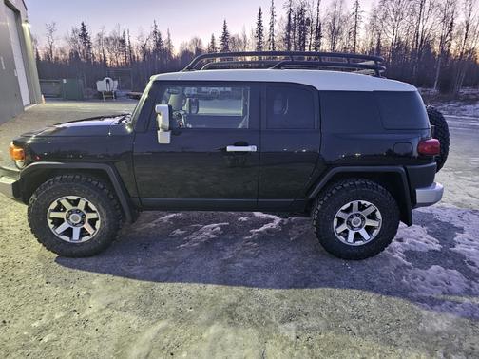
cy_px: 180
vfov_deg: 58.9
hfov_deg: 73.9
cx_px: 240
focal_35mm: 23
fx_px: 318
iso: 800
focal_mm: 6.3
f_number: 1.7
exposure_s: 1/24
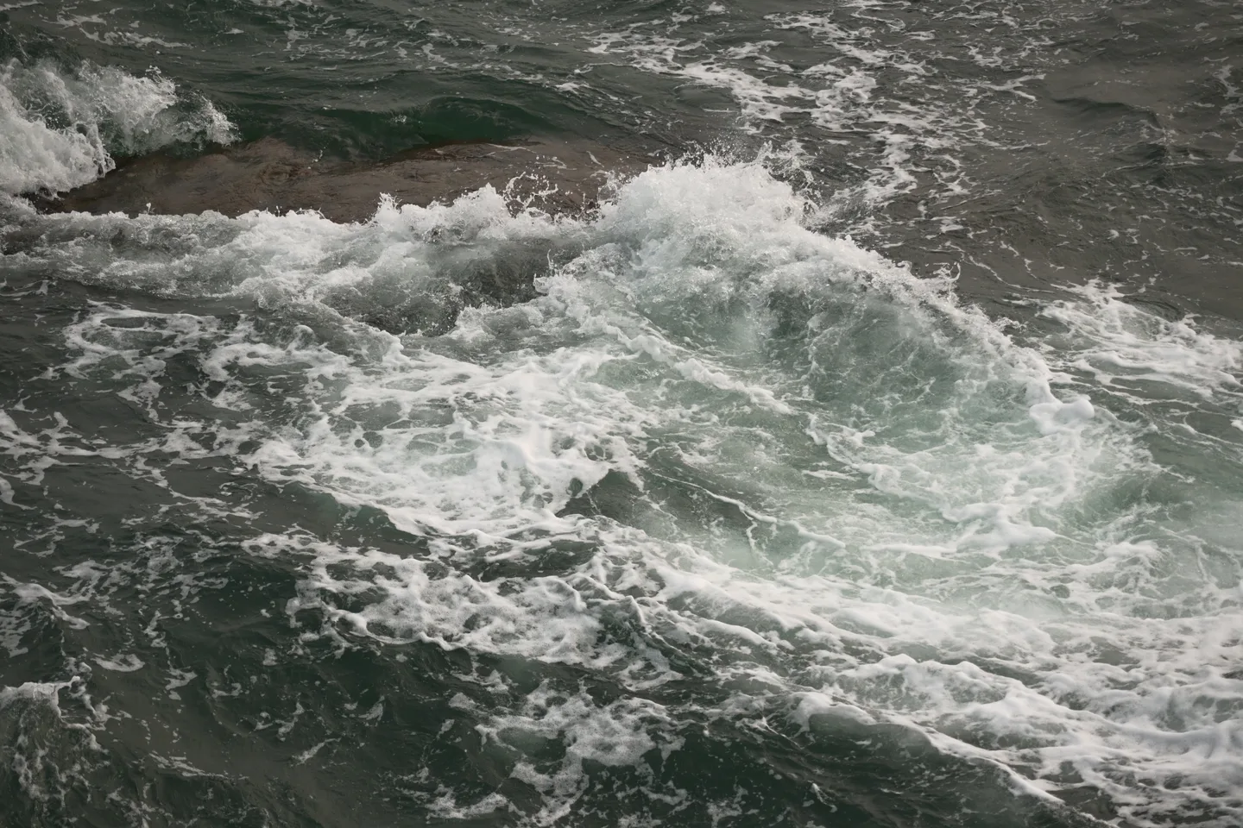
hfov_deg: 27.0
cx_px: 622
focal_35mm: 75
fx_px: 2589
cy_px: 414
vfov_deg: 18.2
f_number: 4.5
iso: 500
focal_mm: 50
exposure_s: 1/4000
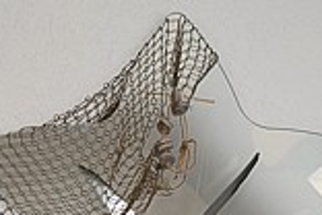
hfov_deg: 16.7
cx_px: 285
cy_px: 277
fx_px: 1082
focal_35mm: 121
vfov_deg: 11.1
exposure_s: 1/80
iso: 400
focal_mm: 28
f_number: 3.2
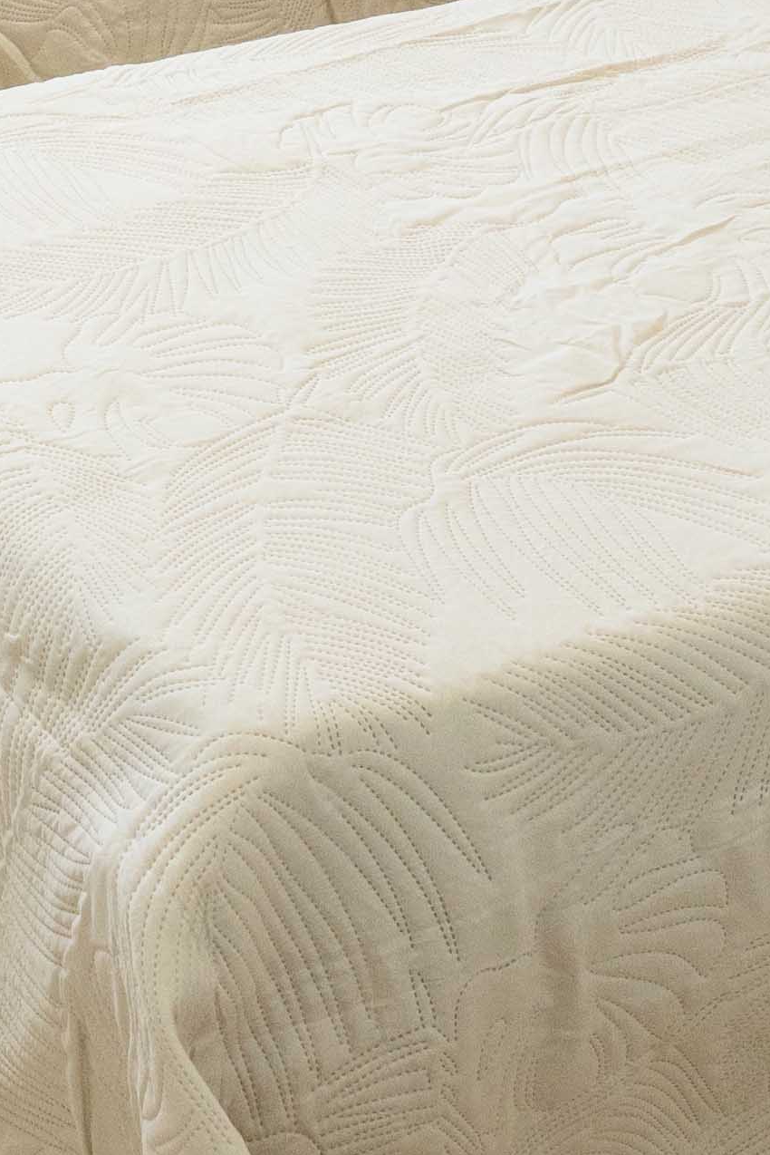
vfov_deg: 17.2
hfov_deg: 11.4
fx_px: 3623
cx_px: -512
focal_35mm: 113
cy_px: -257
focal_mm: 24
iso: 400
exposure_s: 1/125
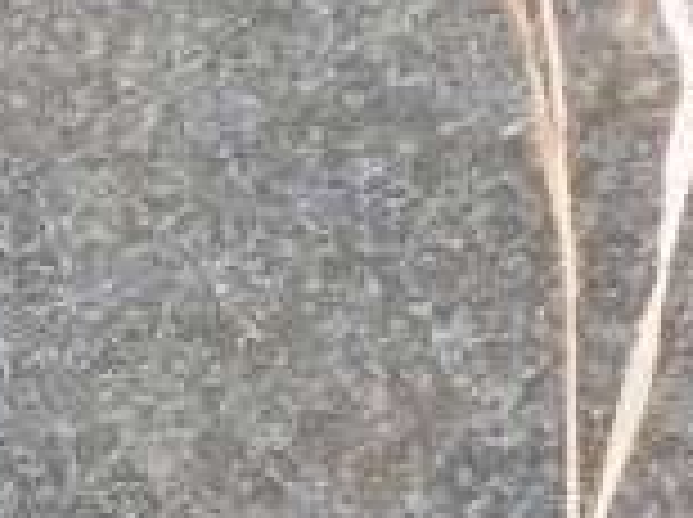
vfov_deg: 2.0
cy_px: 815
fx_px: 15131
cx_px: -1616
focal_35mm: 757
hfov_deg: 2.6
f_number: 4
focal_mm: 17.3
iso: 250
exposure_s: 1/40
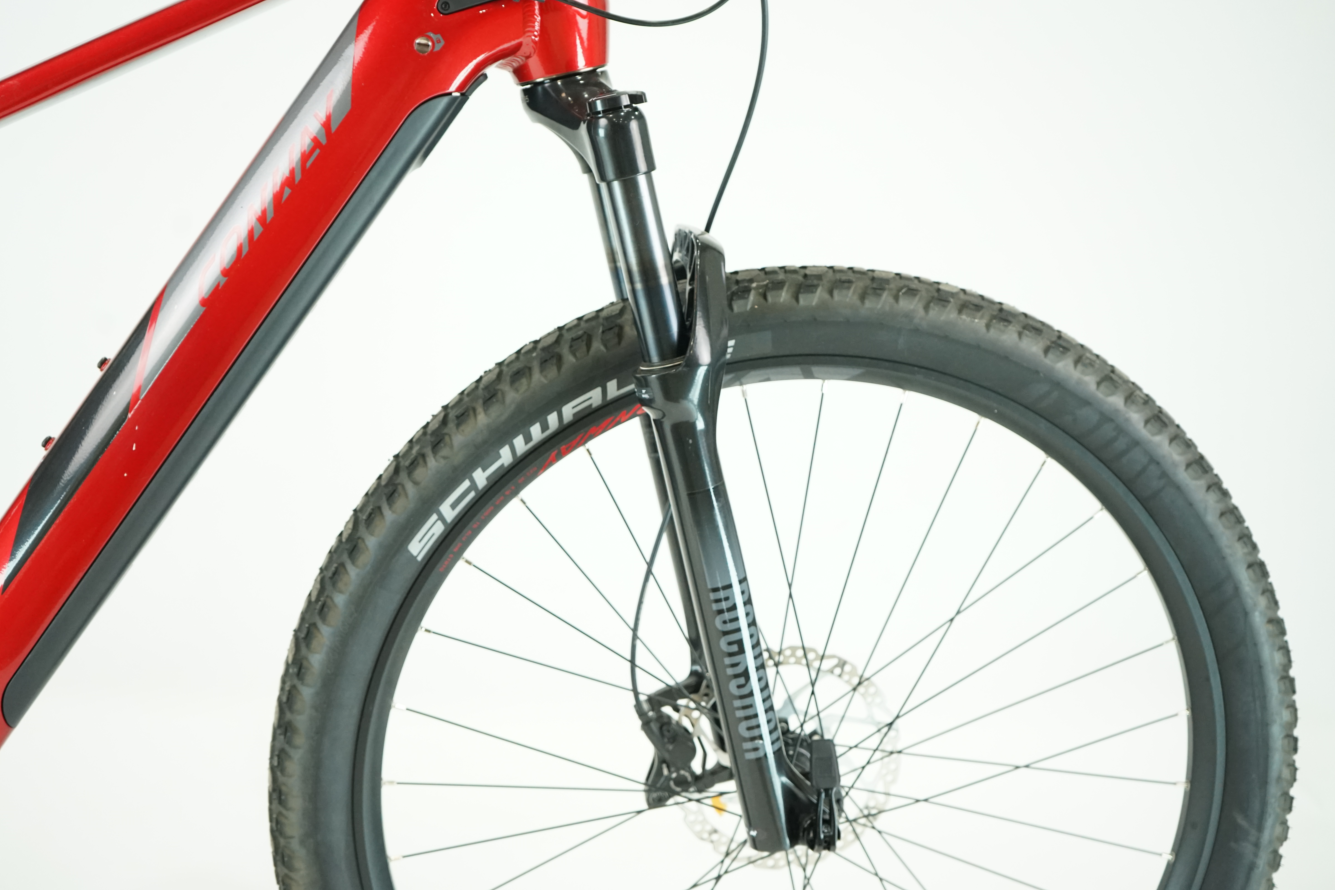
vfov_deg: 31.9
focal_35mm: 42
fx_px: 1557
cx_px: 661
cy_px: 438
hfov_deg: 46.4
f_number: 5
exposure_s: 1/200
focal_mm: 41
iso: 2500
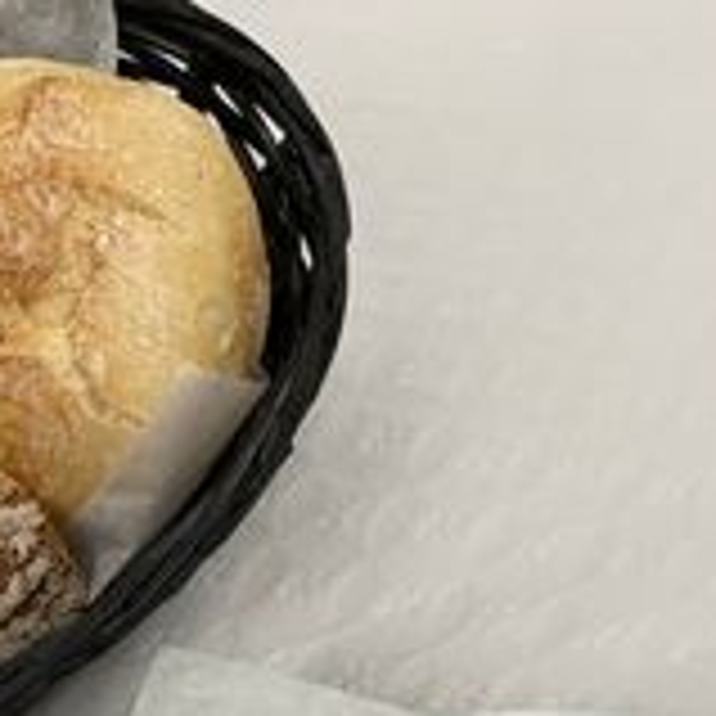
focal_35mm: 123
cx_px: 270
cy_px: 923
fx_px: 2878
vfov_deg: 13.7
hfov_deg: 14.2
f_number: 2
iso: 125
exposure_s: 1/96
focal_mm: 6
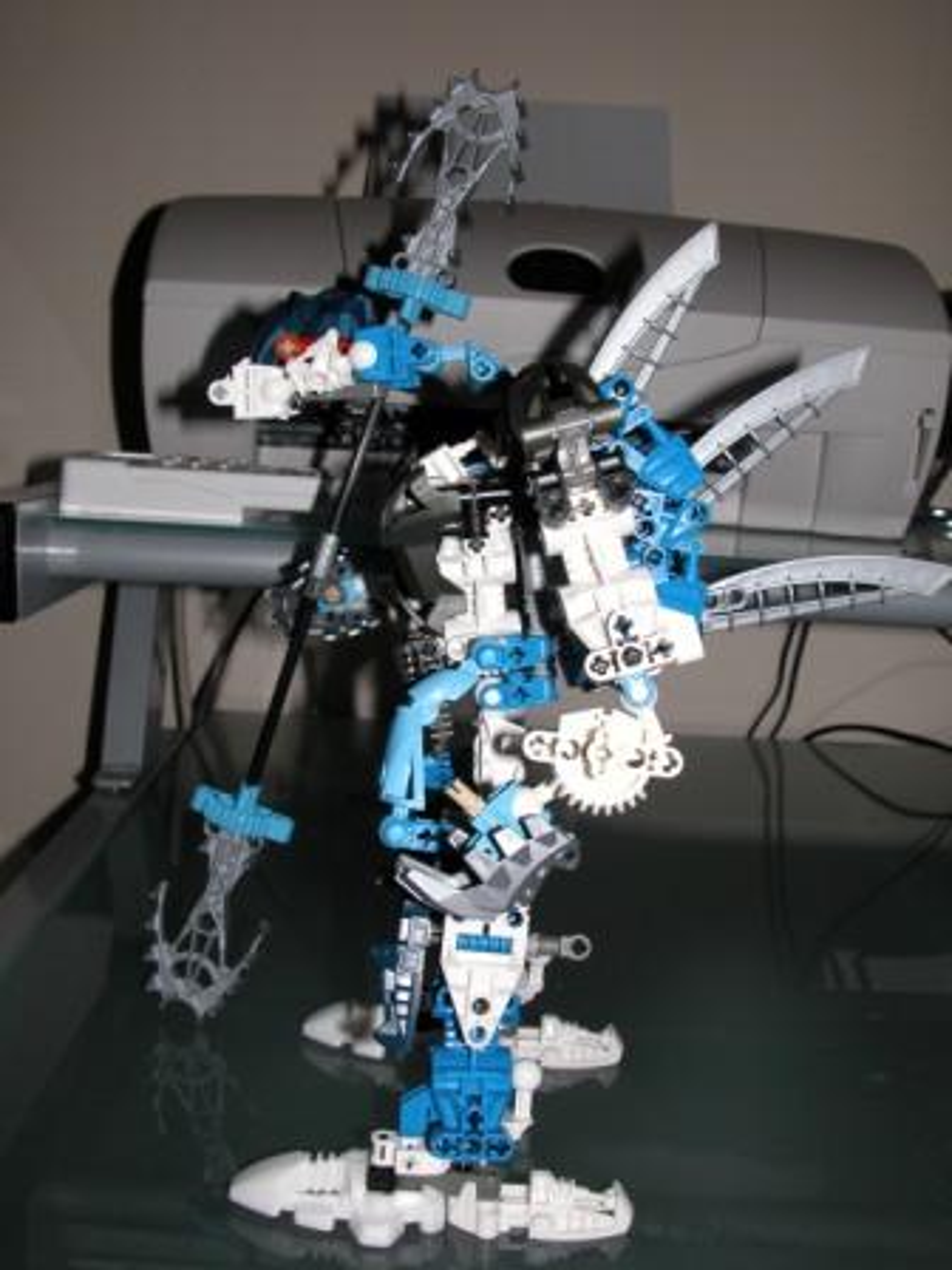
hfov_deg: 41.8
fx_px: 1247
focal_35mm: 34
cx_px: 476
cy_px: 635
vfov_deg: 54.0
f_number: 5
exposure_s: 1/60
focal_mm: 8.9
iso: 100
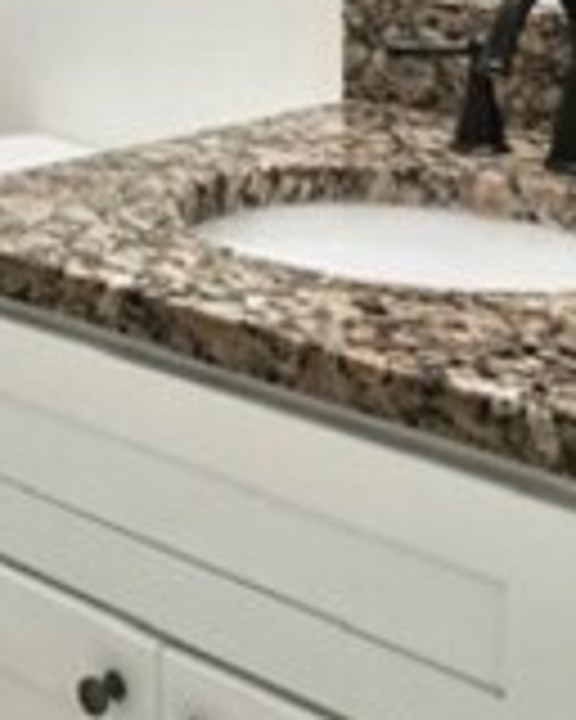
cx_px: 223
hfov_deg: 18.7
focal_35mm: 82
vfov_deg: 22.1
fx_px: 1747
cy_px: -63
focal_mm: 4
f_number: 1.8
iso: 20
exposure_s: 1/40
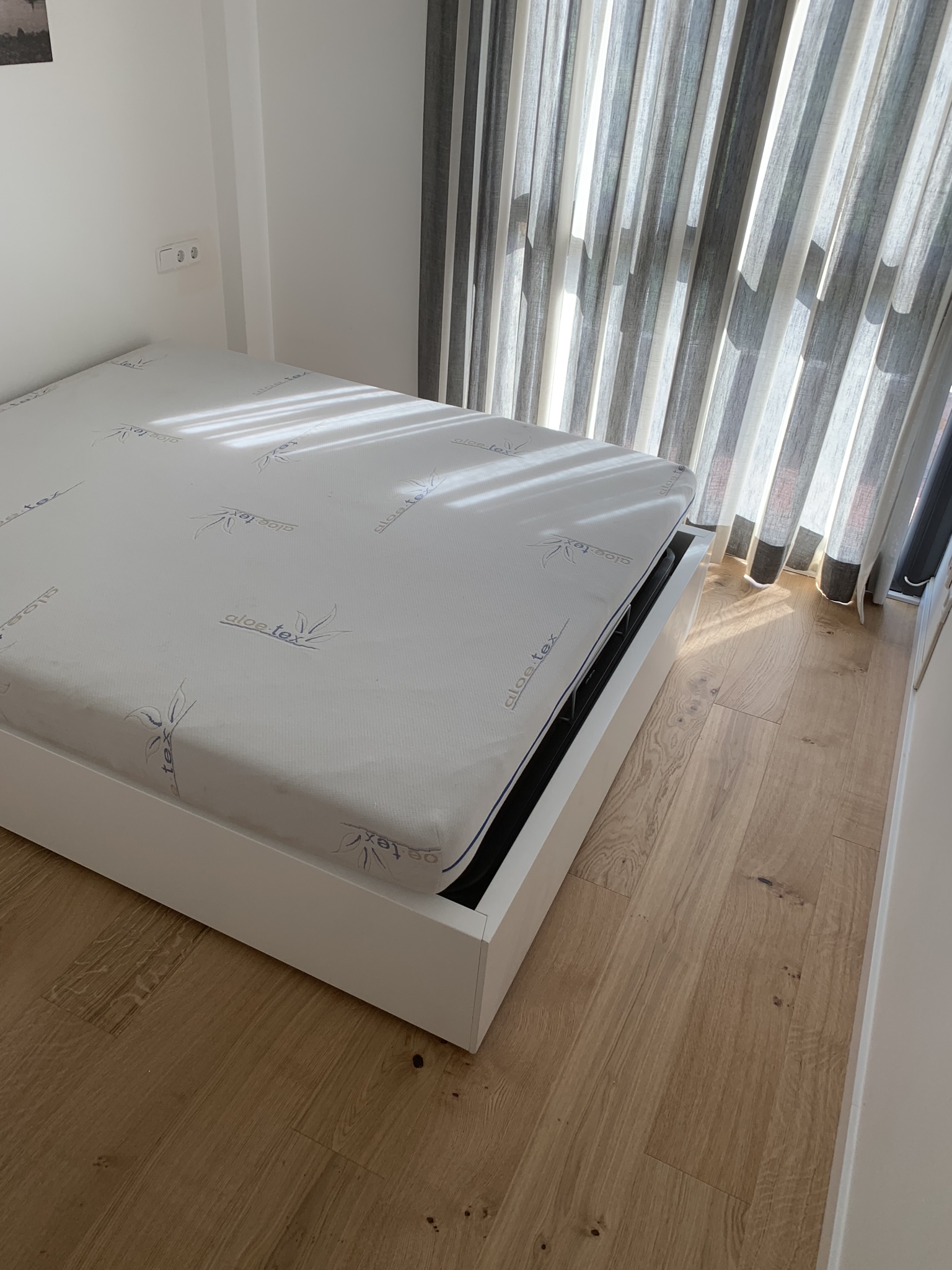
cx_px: 476
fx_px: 953
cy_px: 635
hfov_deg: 53.1
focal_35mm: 26
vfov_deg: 67.3
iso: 25
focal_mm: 4.25
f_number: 1.8
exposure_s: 1/122
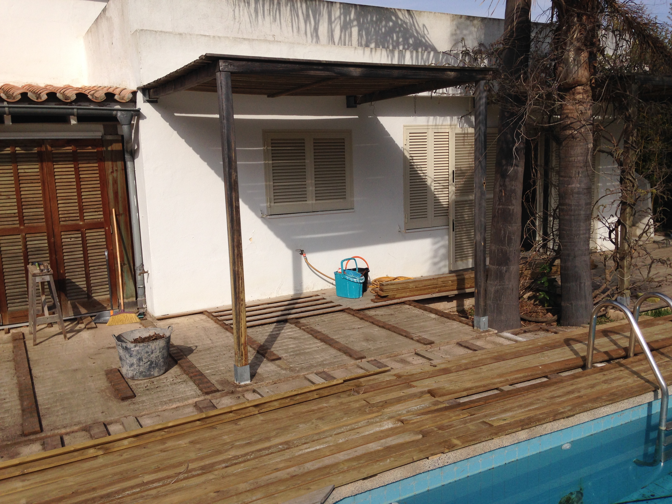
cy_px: 252
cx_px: 336
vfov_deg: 42.9
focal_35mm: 33
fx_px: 641
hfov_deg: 55.4
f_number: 2.4
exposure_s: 1/2857
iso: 50
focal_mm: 4.12
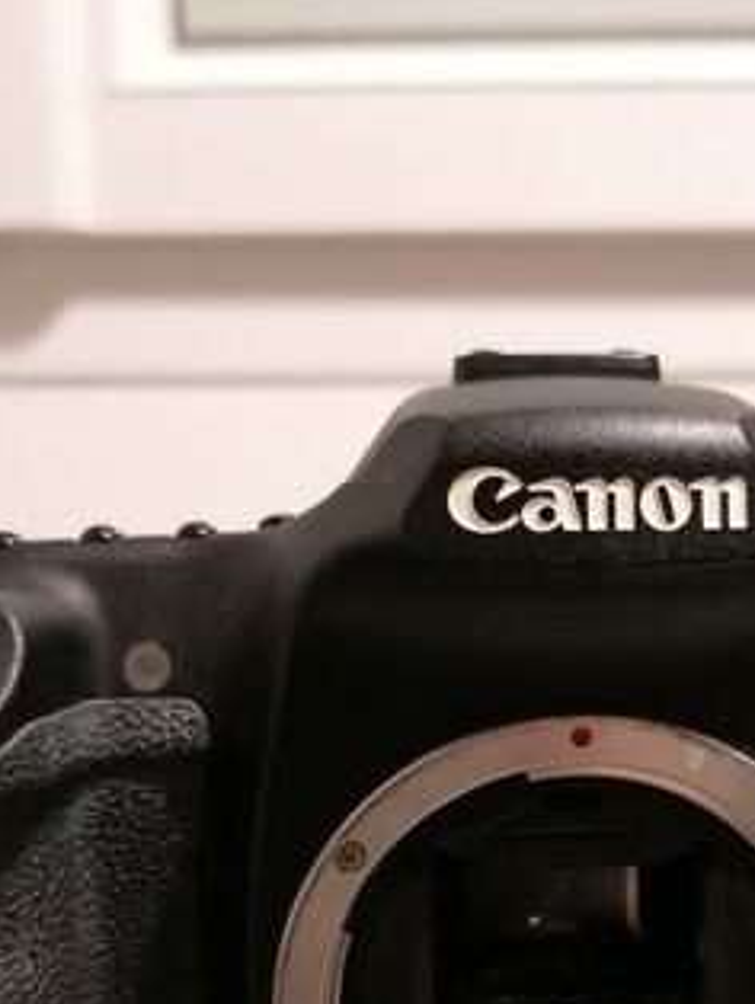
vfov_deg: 33.2
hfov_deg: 26.5
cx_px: 499
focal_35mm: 55
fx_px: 1597
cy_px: 892
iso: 640
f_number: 1.8
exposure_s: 1/25
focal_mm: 4.75
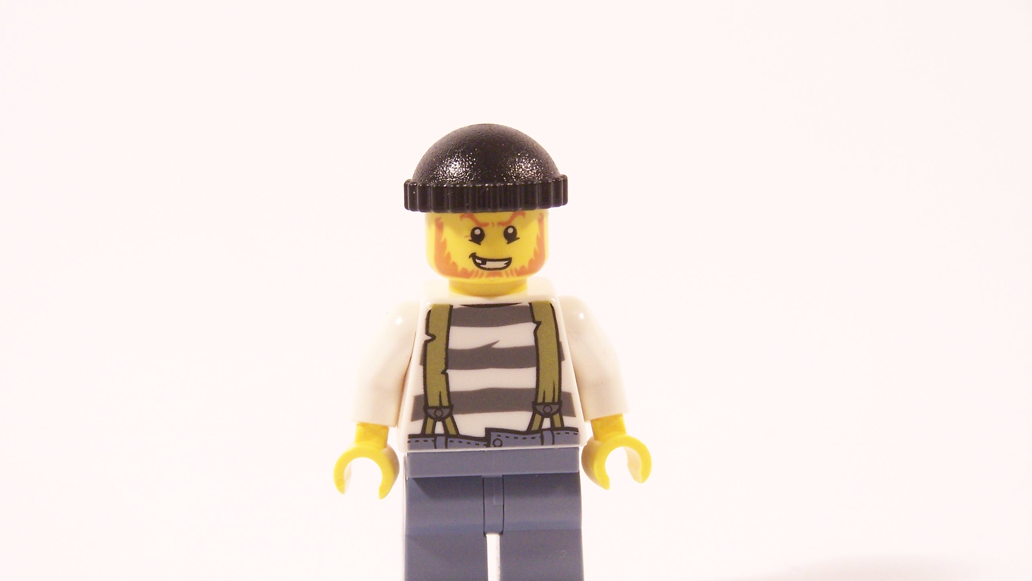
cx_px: 515
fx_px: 3503
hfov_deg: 16.8
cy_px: 377
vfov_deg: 9.5
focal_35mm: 128
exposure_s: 1/20
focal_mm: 19.4
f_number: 3.6
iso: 200
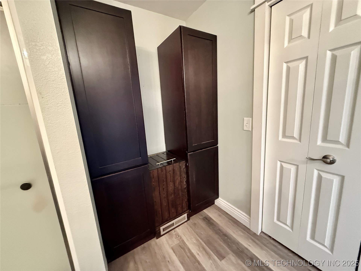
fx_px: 146
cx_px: 180
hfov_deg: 102.1
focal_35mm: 14
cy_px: 136
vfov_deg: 85.7
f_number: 2.2
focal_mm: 2.22
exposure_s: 1/40
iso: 1000
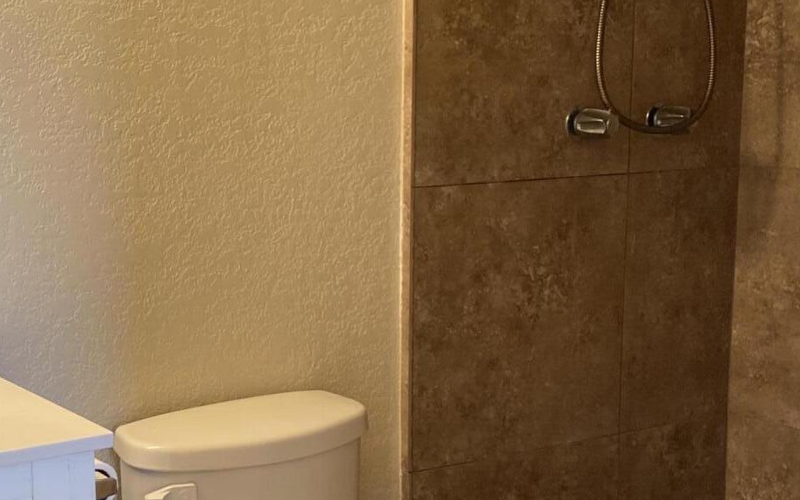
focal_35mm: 60
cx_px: 215
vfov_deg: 21.6
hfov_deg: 33.4
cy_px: 315
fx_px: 1308
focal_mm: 4.25
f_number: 1.8
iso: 125
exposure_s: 1/120
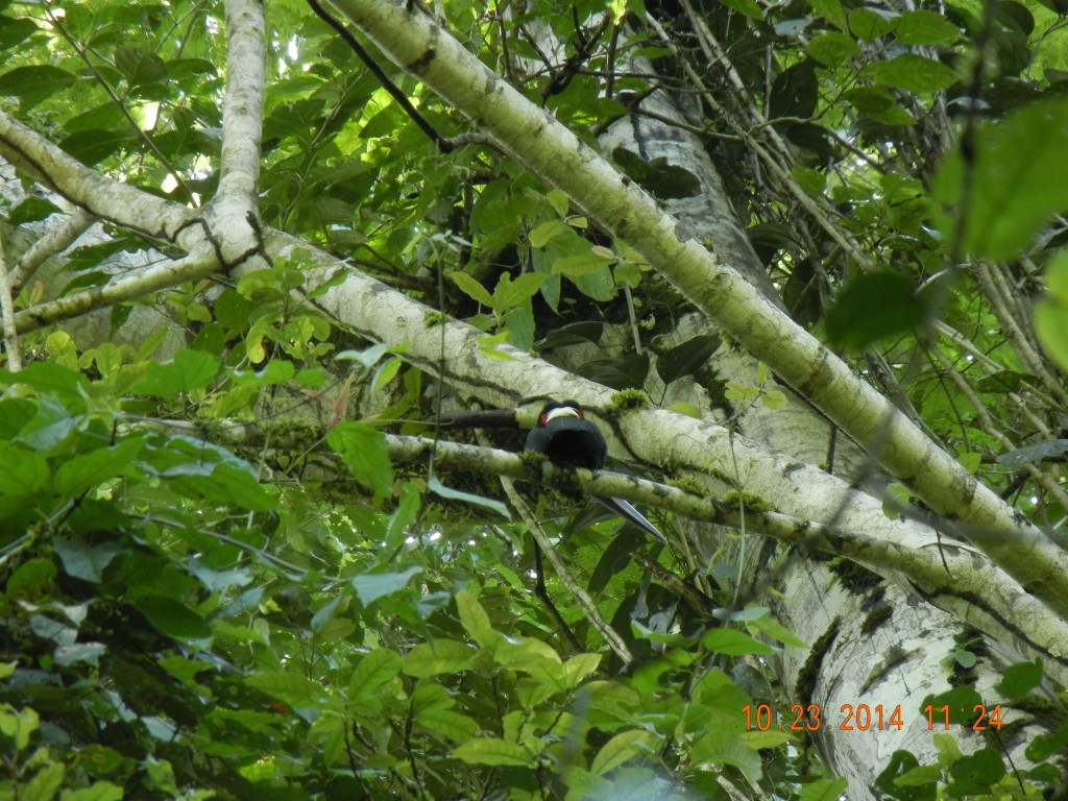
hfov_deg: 6.6
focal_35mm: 300
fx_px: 9256
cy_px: 400
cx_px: 534
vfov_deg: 5.0
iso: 400
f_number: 5.6
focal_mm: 54
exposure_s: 1/34.8
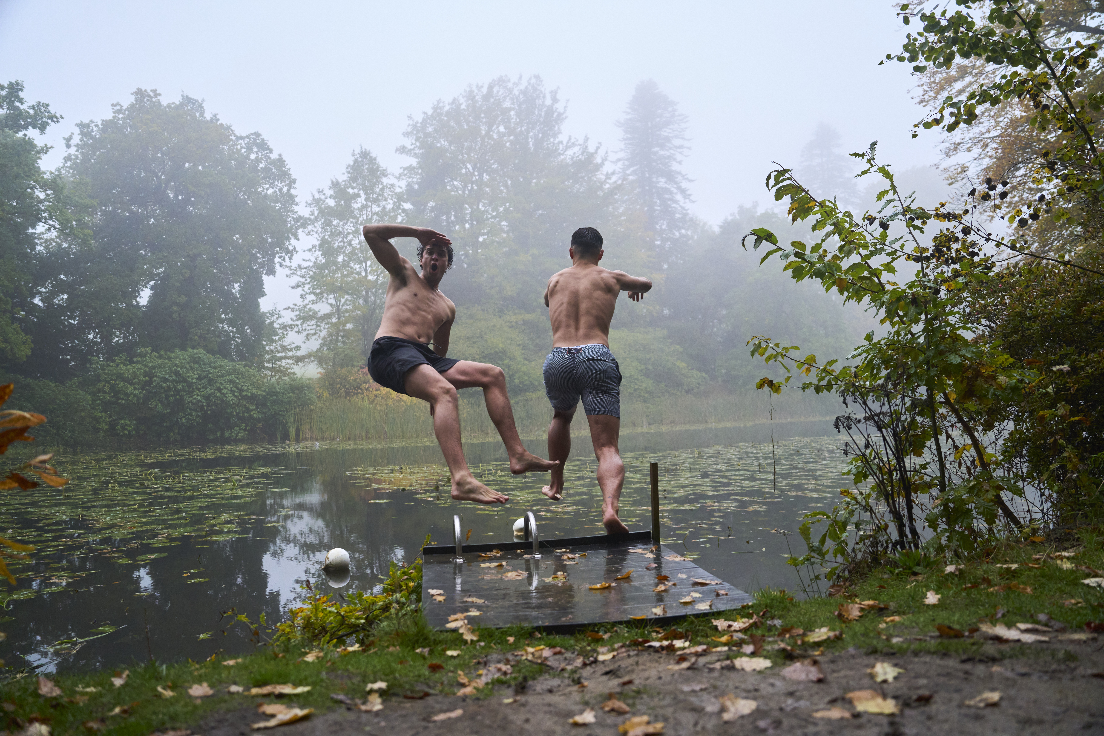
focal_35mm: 24
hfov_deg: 73.7
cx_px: 552
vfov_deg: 53.1
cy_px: 368
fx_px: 736
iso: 3200
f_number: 2.8
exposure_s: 1/800
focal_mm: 24
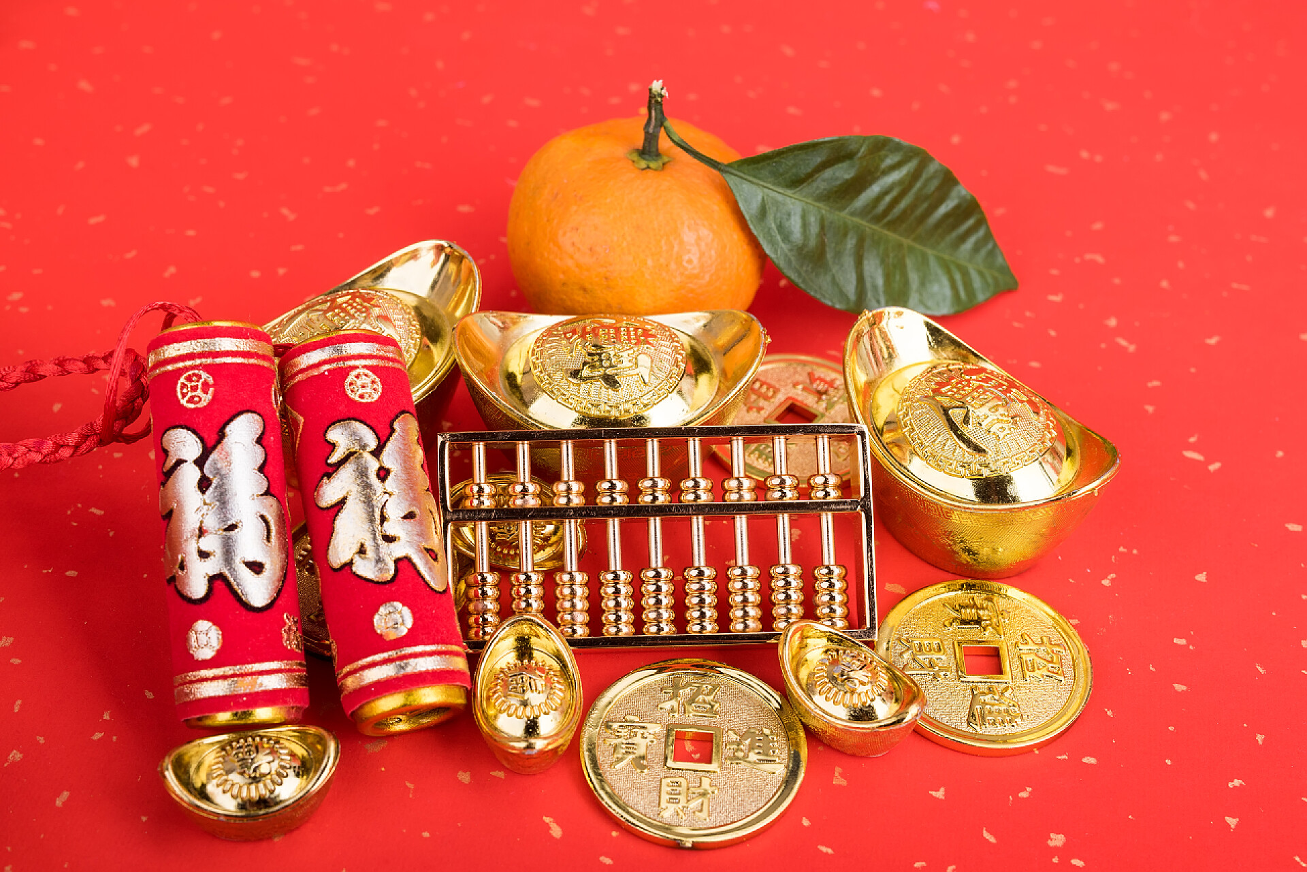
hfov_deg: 39.6
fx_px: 1816
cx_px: 654
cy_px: 436
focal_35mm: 50
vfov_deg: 27.0
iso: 100
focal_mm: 50
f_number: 9
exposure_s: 1/160
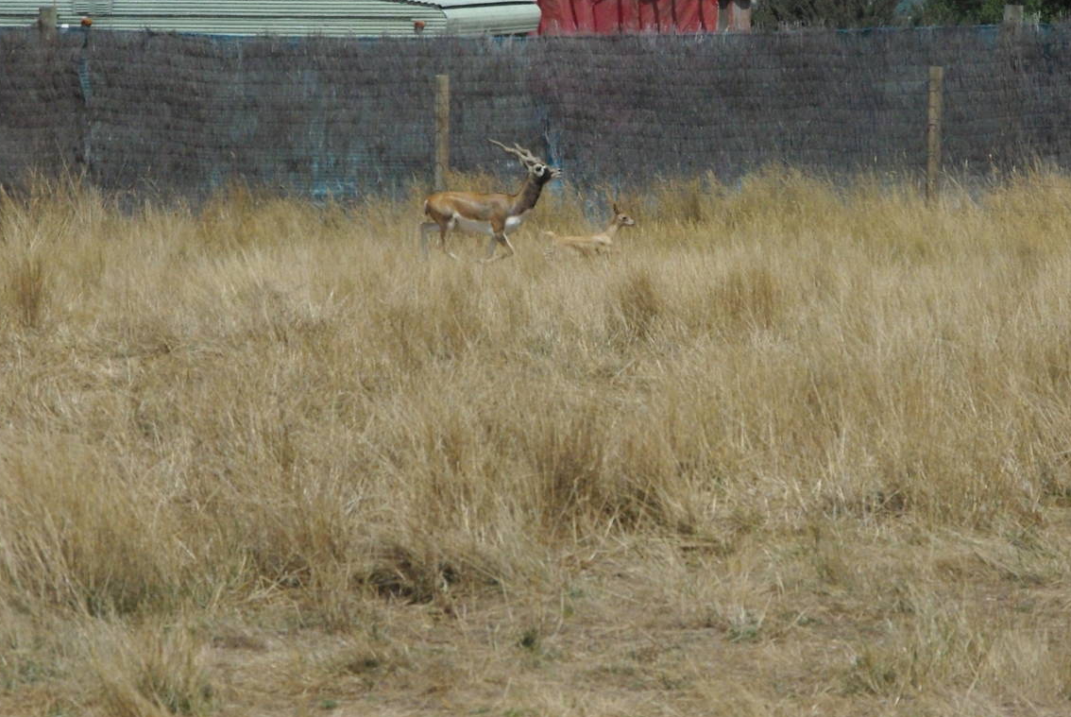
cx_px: 681
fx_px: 4706
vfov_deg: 8.7
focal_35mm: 158
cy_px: 239
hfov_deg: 13.0
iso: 1600
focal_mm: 75
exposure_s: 1/2000
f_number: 13
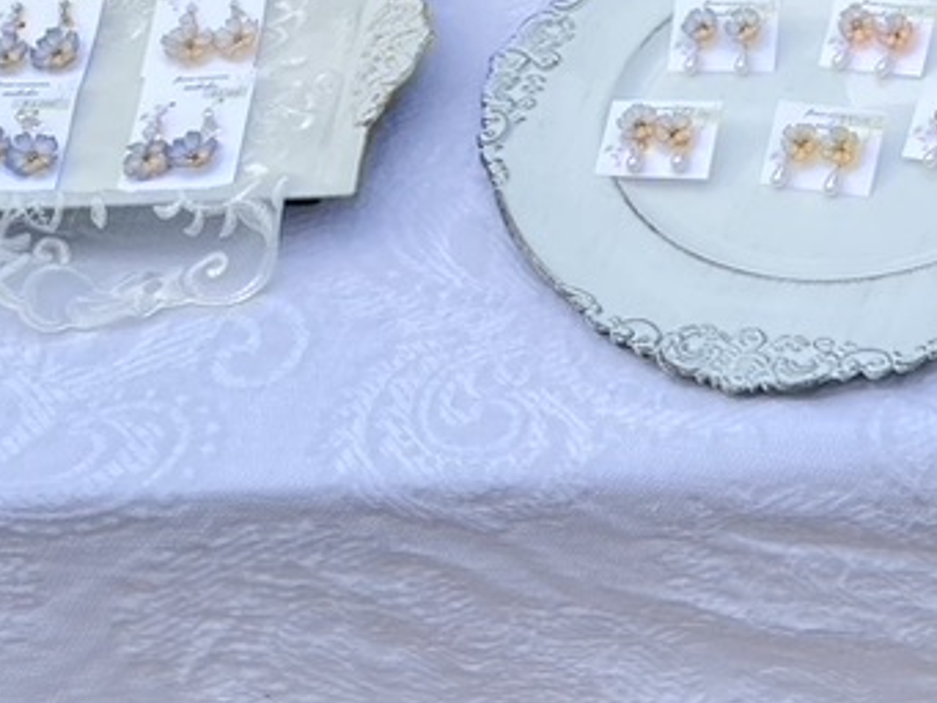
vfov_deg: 18.3
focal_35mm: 78
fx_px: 2112
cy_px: -33
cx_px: 948
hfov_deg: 23.9
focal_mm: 4.25
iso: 32
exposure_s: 1/475
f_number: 1.8
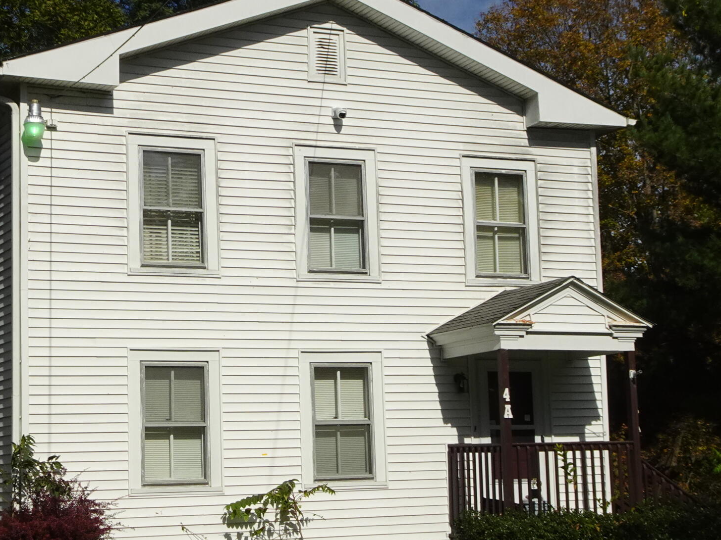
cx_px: 223
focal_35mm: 66
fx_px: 1375
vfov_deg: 22.2
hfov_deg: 29.1
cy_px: 323
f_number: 4
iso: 80
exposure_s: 1/1600
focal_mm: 5.41
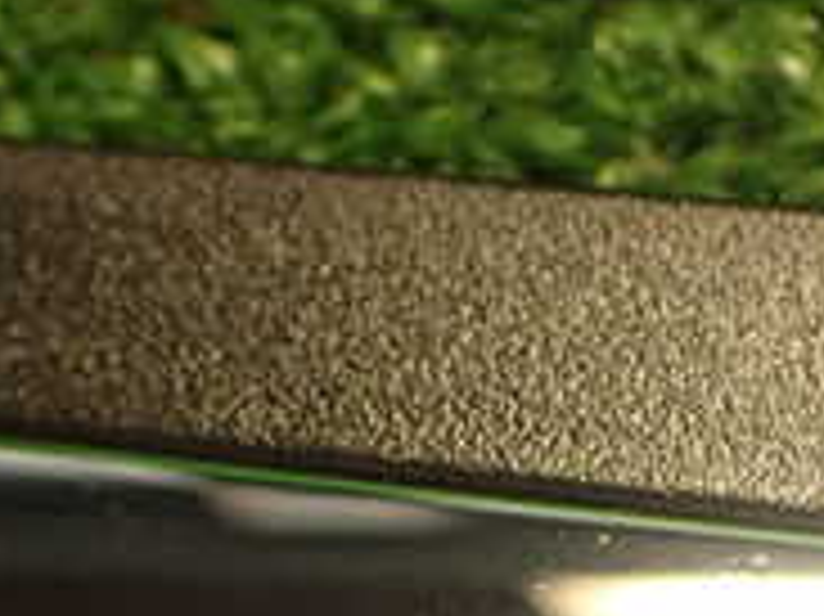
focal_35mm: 105
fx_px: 2498
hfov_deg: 18.7
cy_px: 737
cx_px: 576
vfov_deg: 13.7
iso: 250
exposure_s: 1/30
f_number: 2.4
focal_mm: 5.79
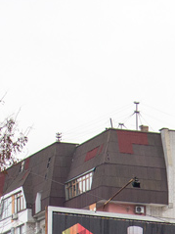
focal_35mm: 203
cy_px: 361
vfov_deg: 9.5
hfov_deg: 7.3
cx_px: 186
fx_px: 1370
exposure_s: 1/640
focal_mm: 28
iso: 400
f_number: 5.6
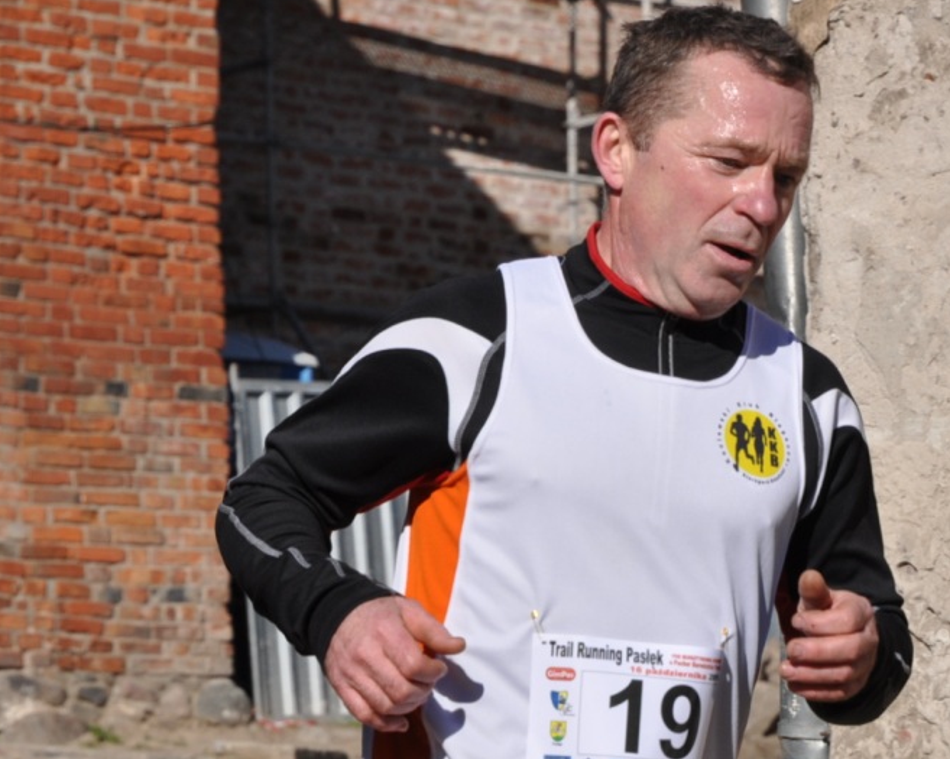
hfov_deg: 13.2
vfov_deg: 10.6
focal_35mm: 146
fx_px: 4091
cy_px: 380
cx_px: 551
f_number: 8
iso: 250
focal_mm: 85
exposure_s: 1/1000
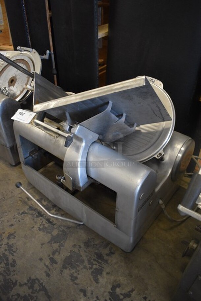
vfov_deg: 67.3
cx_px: 100
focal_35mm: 27
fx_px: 226
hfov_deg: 48.0
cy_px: 150
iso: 1600
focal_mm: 18
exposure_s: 1/125
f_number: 3.5
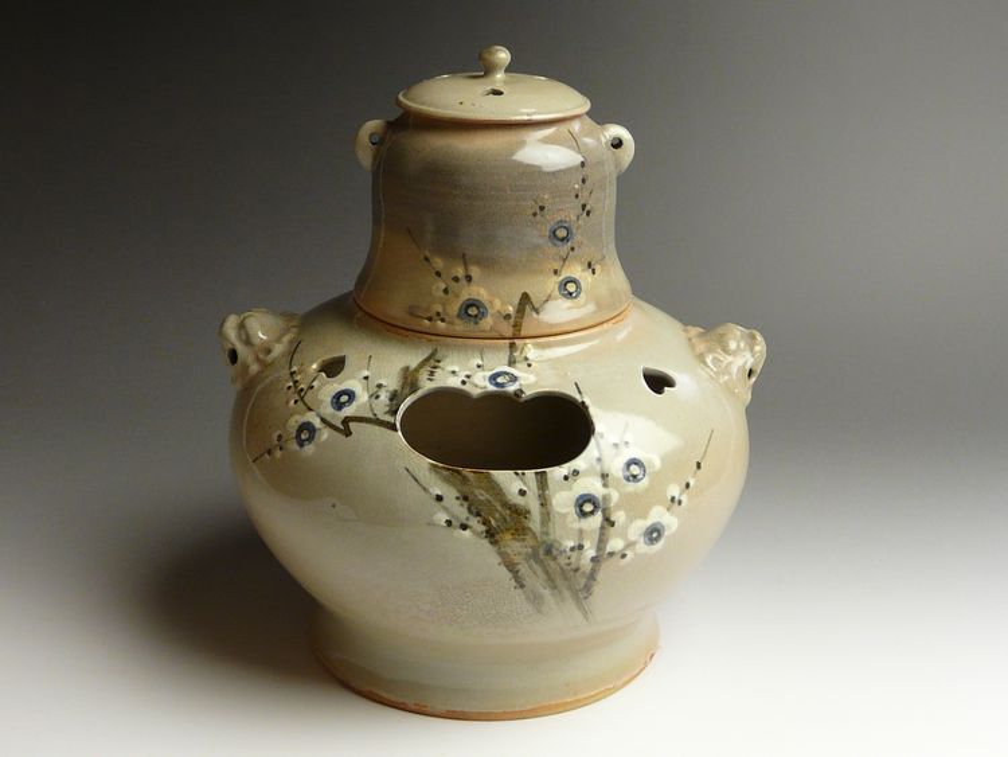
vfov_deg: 27.5
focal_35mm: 53
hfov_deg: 36.2
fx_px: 1544
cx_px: 504
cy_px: 378
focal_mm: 5.5
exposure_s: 1/40
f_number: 2.8
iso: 125
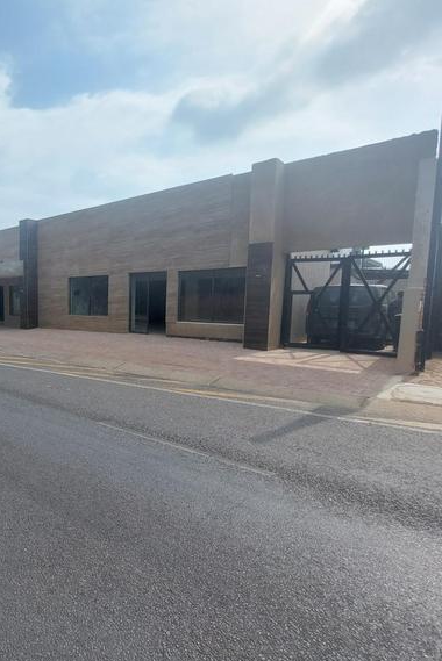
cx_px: 51
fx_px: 349
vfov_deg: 86.9
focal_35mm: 19
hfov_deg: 56.5
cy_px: 329
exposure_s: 1/1589
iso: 50
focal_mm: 1.74
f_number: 2.2
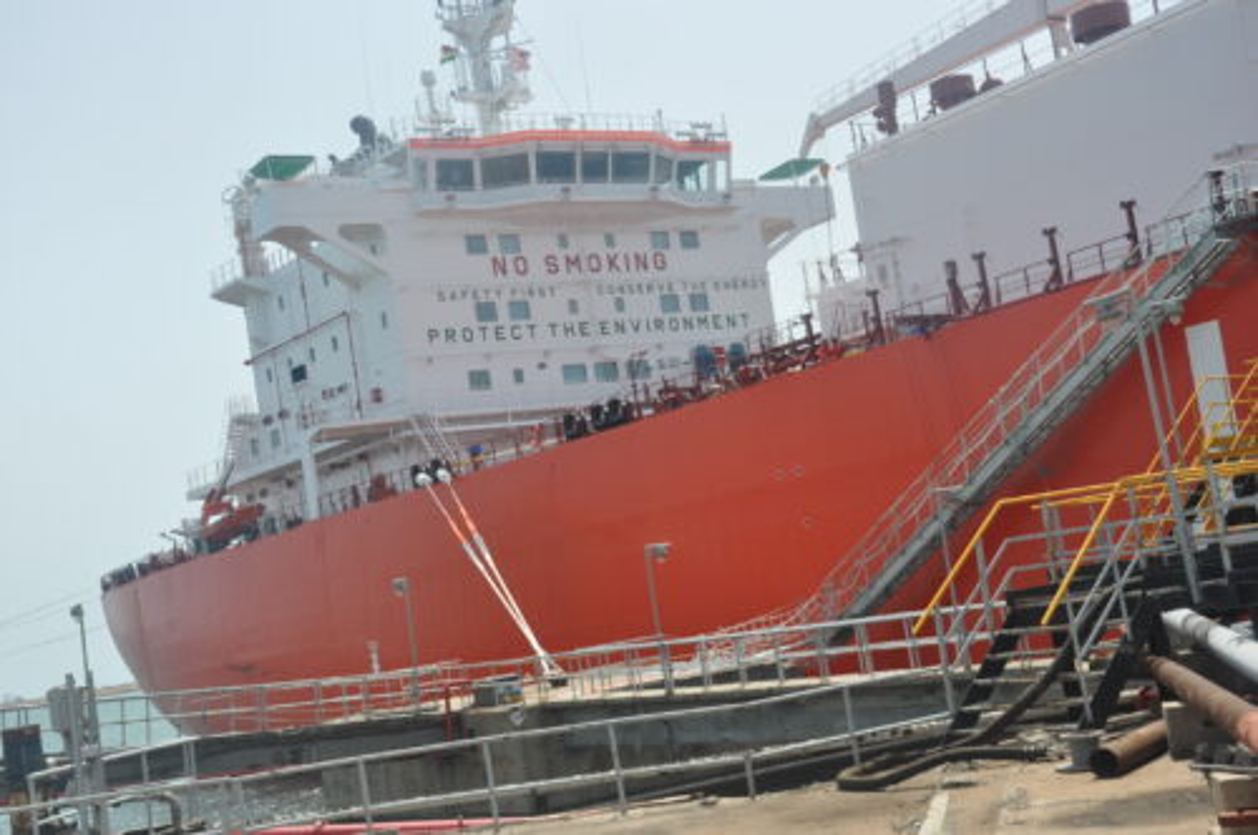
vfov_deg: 23.7
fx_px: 1989
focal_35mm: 57
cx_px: 629
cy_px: 418
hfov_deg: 35.1
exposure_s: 1/500
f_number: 8
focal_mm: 38
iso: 200
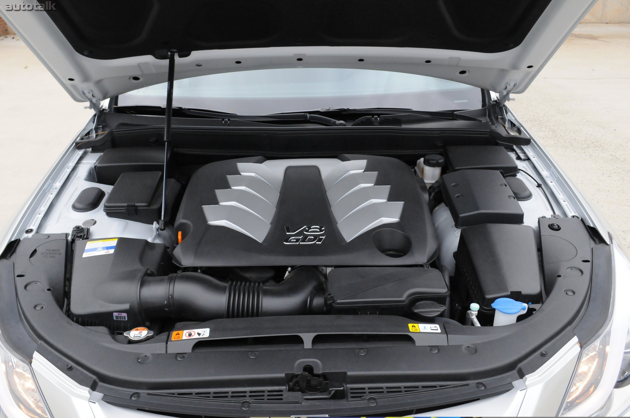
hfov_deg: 57.3
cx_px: 315
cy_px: 209
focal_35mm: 33
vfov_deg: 39.9
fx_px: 577
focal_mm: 22
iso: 2000
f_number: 8
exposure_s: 1/400
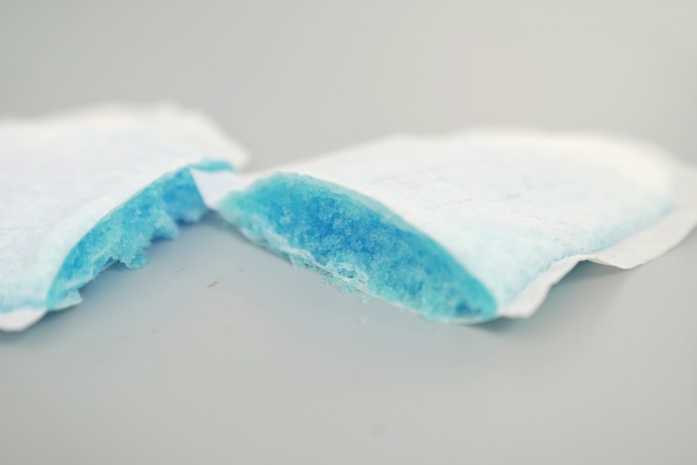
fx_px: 1355
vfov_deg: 19.5
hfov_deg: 28.8
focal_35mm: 70
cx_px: 348
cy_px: 232
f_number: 4
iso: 320
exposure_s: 1/160
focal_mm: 70
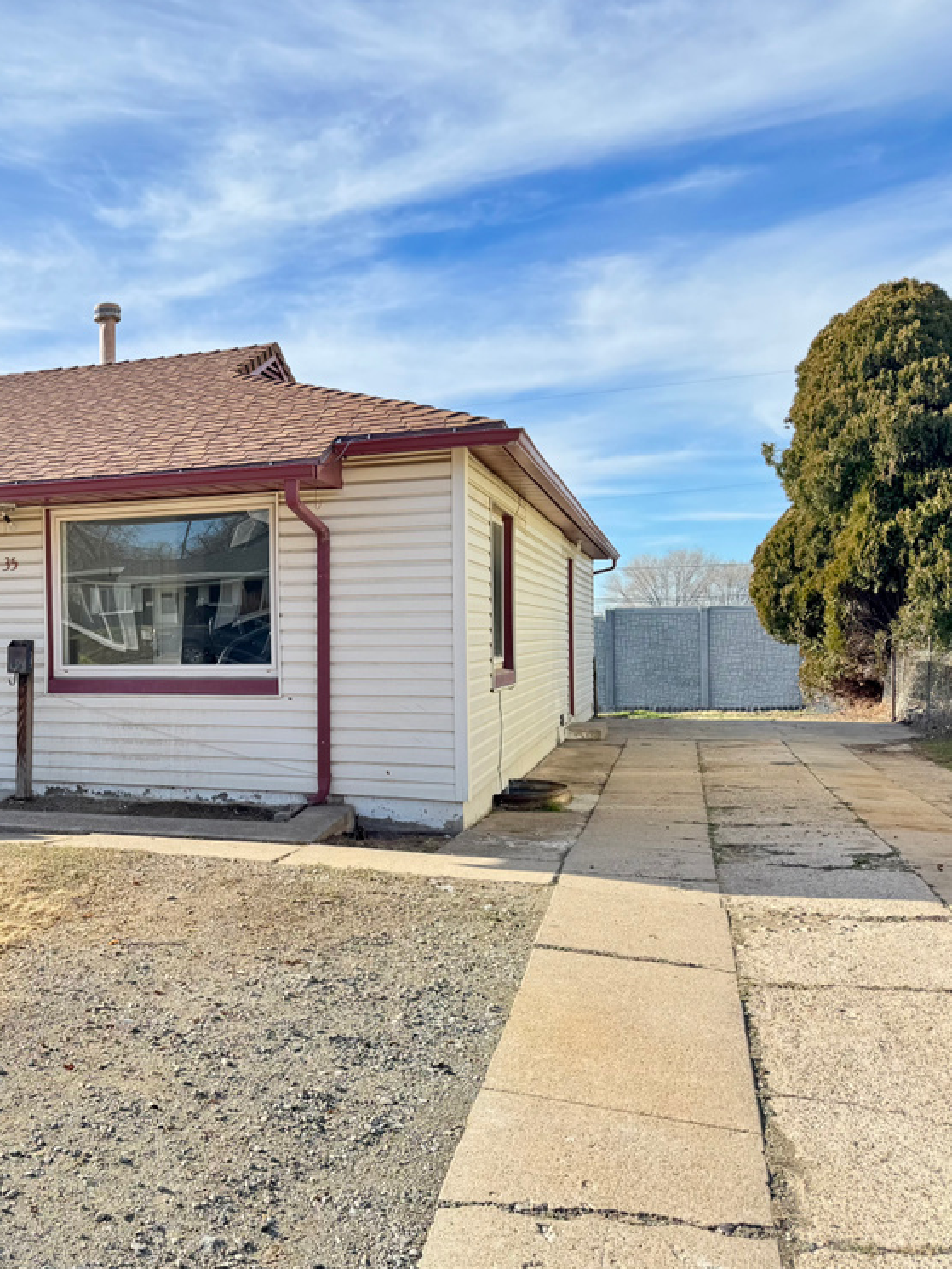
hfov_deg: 40.2
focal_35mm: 33
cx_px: 124
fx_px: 1210
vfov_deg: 55.3
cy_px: 634
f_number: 1.78
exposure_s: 1/1151
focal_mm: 6.76
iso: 80
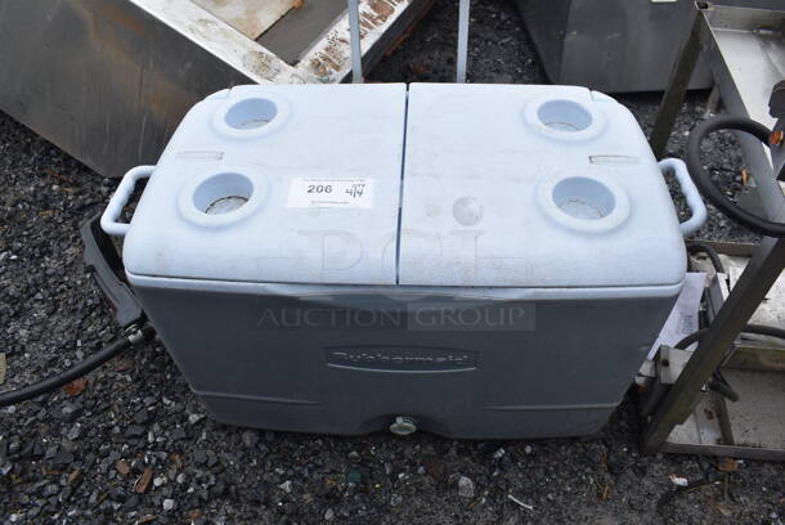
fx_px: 589
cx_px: 392
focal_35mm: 27
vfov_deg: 48.0
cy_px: 262
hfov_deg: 67.3
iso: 200
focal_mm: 18
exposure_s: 1/250
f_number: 8
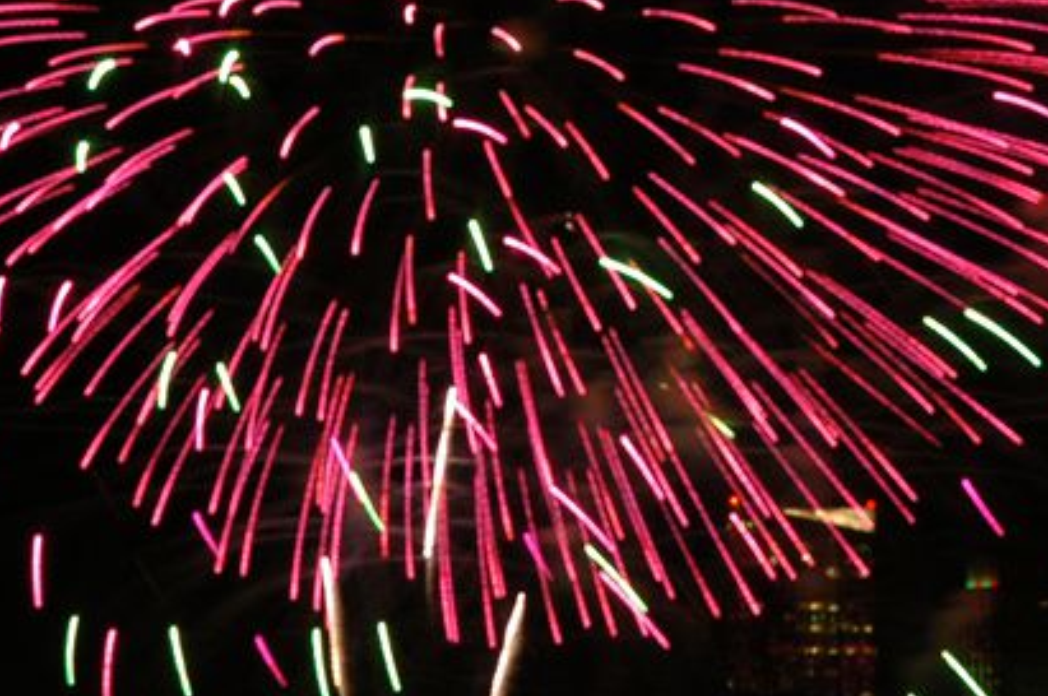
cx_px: 711
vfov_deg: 4.0
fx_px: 10002
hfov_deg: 6.0
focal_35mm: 344
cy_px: 62
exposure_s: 1/1.3
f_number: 10
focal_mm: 92
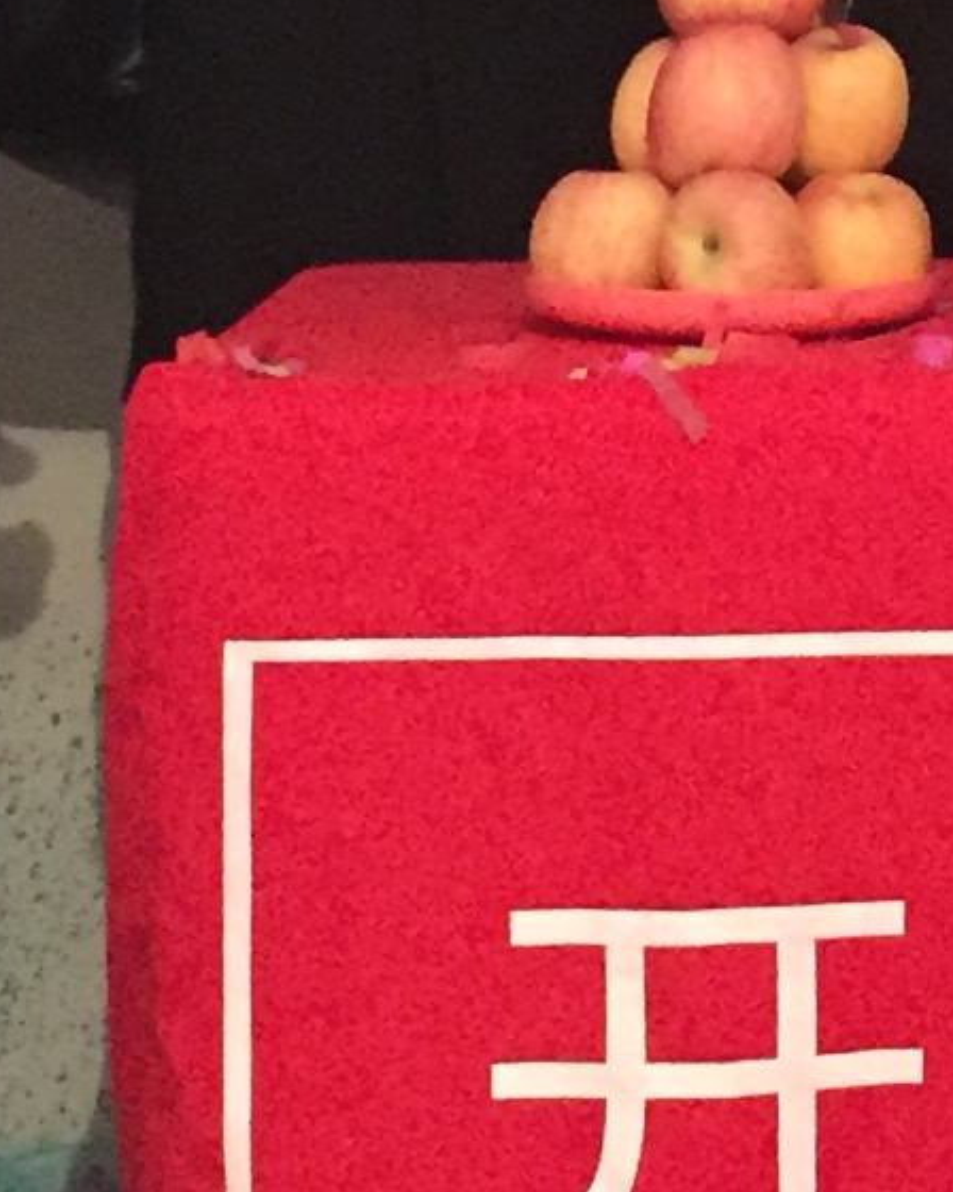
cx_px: 1149
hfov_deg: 9.2
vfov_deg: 11.3
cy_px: -443
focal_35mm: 165
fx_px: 5817
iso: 320
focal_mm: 4.15
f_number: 2.2
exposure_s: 1/17
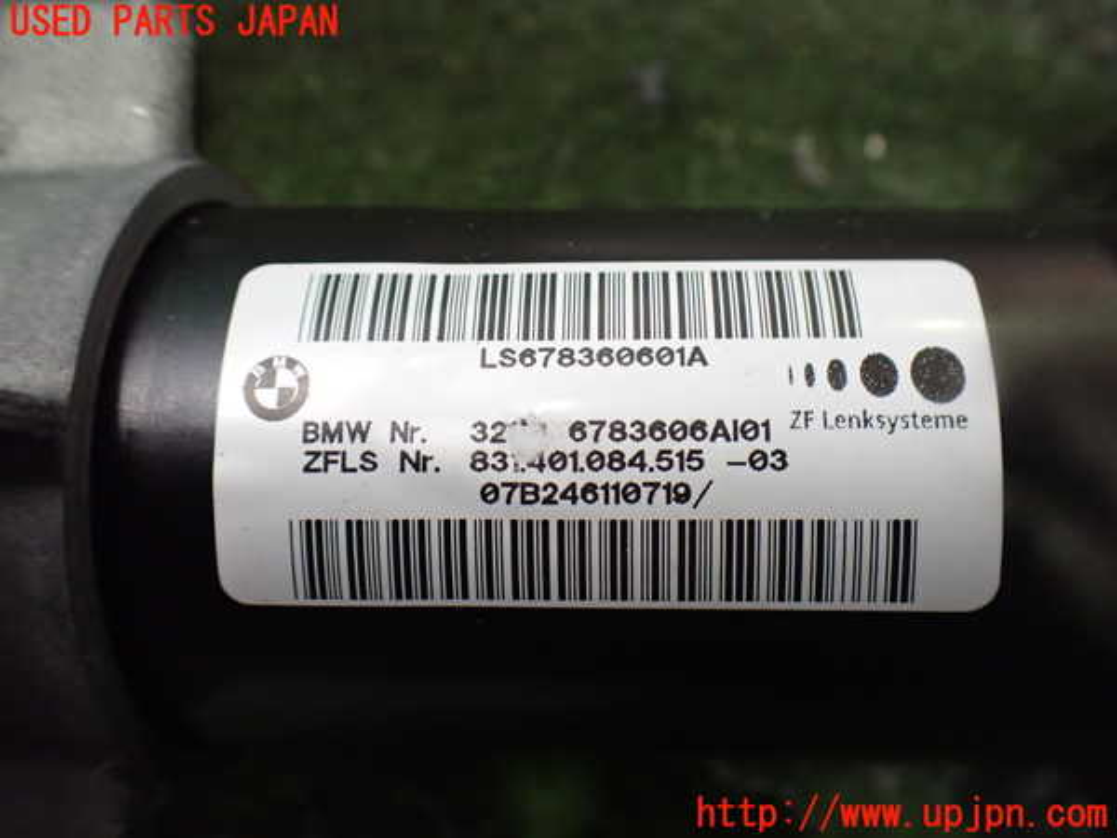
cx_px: 558
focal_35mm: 30
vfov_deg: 46.8
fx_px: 968
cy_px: 419
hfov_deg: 60.0
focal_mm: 5.4
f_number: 2.3
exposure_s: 1/80
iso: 800
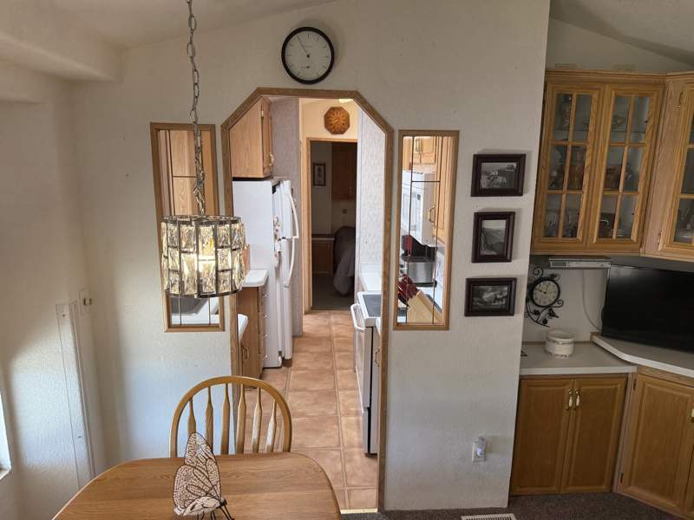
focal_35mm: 24
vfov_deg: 56.8
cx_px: 347
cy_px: 260
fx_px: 481
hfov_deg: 71.6
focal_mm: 6.76
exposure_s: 1/120
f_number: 1.78
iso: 160
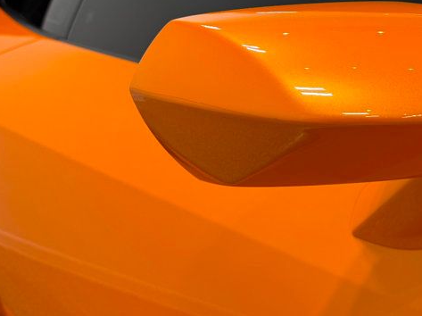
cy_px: 118
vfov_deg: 27.9
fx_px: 633
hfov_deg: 35.2
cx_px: 361
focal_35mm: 52
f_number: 1.78
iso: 80
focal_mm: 6.76
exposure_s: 1/221
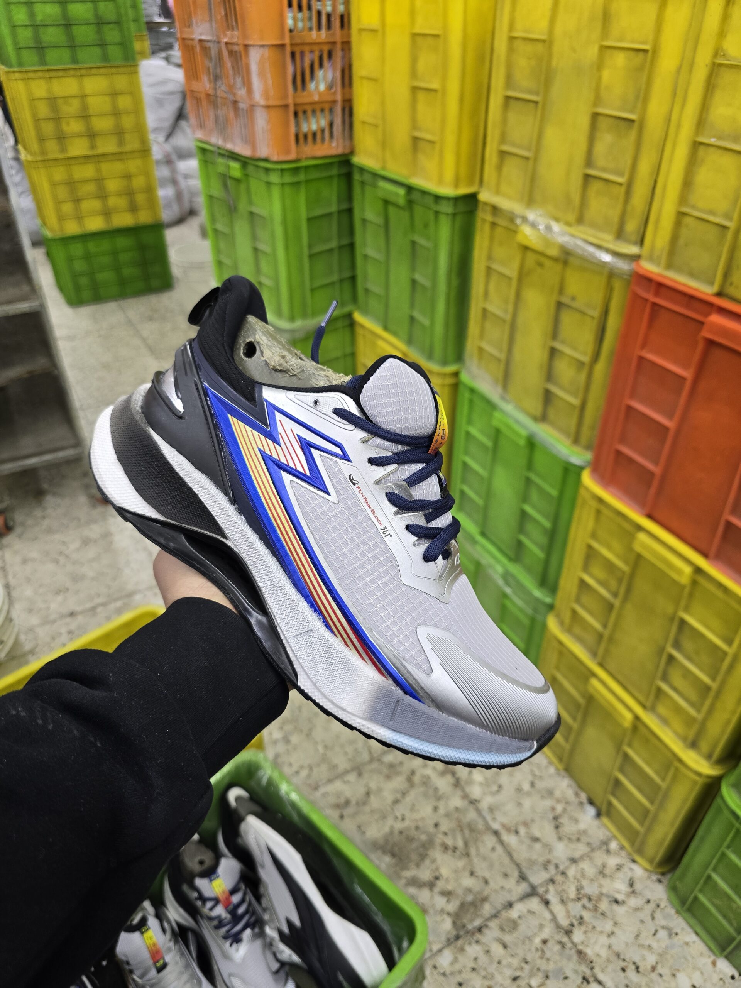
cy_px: 494
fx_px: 656
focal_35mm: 23
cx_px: 370
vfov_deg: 73.9
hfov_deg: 58.9
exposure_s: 1/100
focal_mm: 6.3
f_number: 1.7
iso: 160
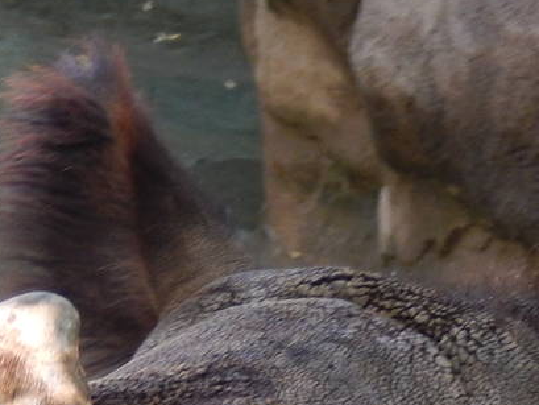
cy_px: 657
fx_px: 8037
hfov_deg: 3.8
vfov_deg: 2.9
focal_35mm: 516
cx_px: 96
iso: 220
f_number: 4.8
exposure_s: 1/30
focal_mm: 23.4
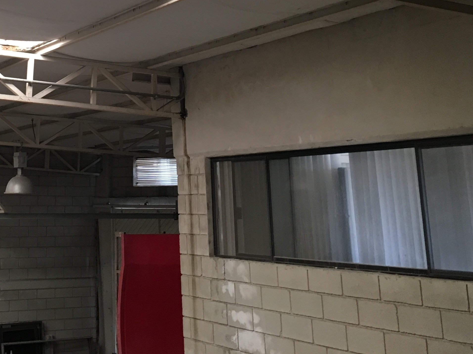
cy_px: -12
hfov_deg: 30.4
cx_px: 56
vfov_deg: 22.9
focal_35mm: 61
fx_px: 834
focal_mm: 4.15
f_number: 2.2
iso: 80
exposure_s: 1/30
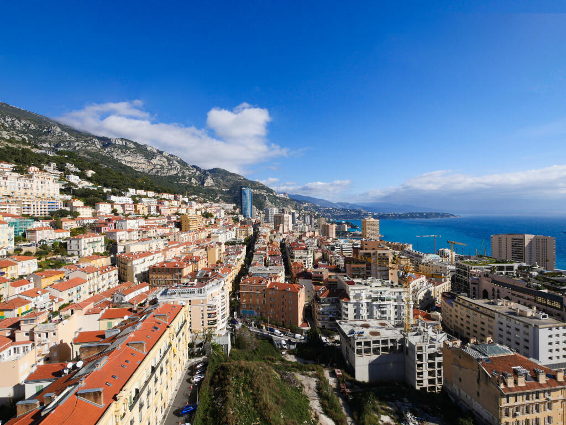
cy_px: 212
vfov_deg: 85.7
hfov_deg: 102.1
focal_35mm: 14
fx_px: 229
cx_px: 283
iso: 200
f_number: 9
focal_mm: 7
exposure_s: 1/500
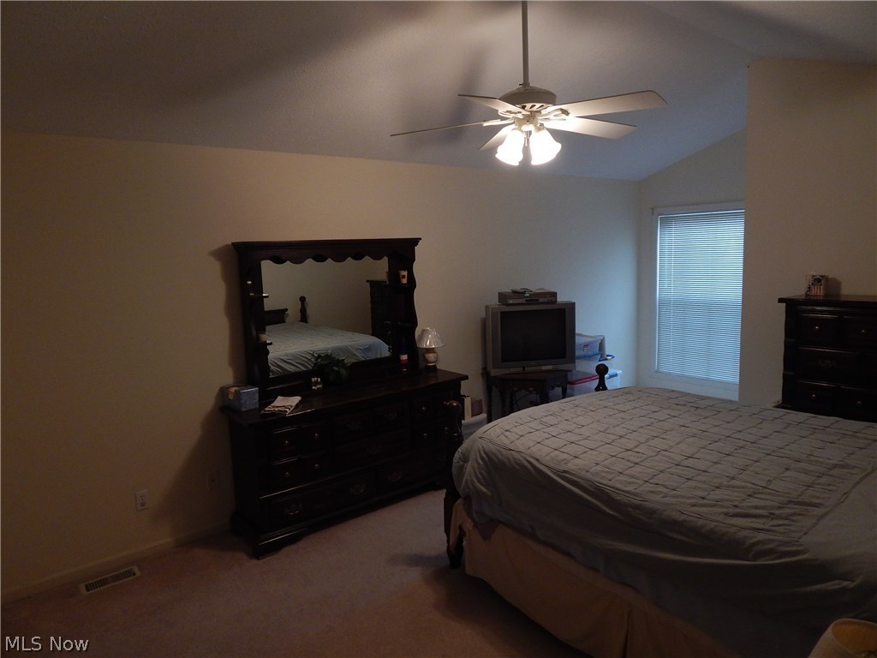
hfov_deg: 76.4
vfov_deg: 61.1
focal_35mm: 22
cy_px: 329
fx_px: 557
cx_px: 438
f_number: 3
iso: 250
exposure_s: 1/30
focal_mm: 4
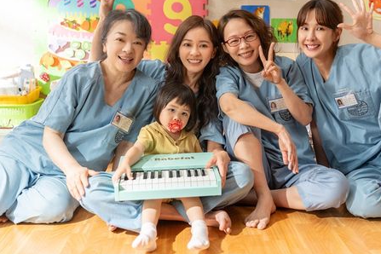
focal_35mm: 47
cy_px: 91
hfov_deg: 41.6
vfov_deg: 28.5
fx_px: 497
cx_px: 240
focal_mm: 35
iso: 1000
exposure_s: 1/250
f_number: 2
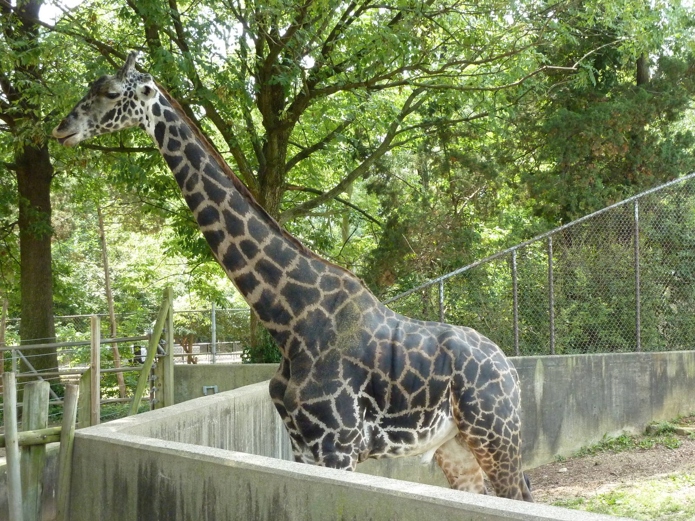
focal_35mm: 59
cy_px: 260
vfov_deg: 24.8
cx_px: 348
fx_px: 1185
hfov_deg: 32.7
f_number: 3.9
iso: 400
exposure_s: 1/250
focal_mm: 9.7
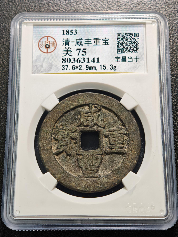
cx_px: 89
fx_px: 411
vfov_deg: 32.2
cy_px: 118
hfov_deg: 24.4
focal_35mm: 60
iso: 640
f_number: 2
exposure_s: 1/101
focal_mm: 9
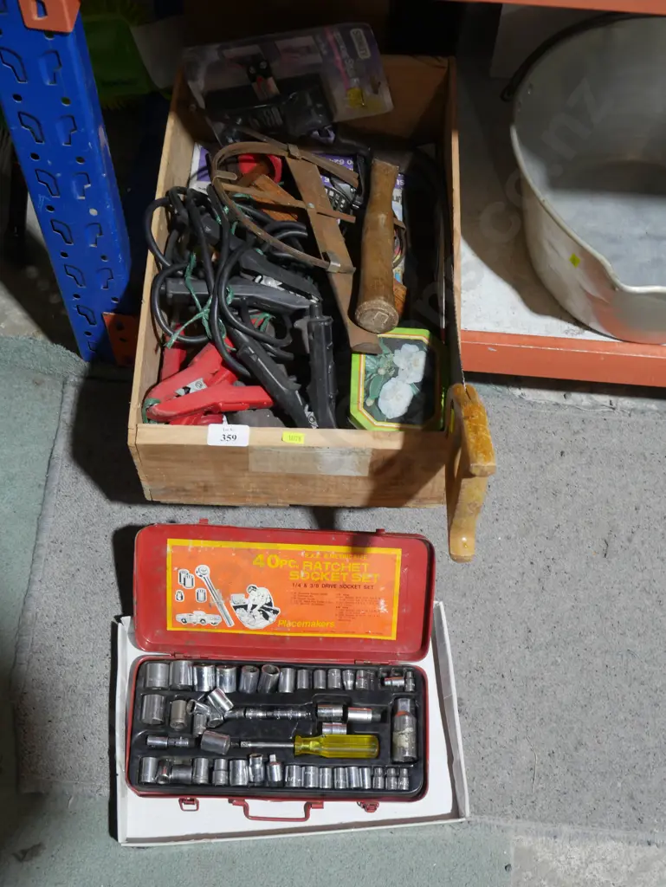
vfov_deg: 41.2
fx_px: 1179
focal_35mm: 46
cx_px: 333
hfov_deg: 31.5
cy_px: 444
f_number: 5.6
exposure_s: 1/60
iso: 1250
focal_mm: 23
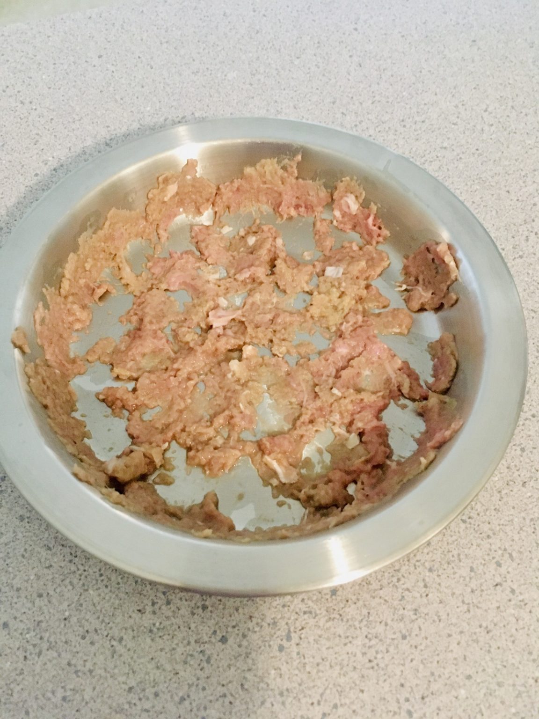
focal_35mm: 29
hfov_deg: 48.2
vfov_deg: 61.7
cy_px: 360
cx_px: 270
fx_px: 602
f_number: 2.2
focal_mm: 4.15
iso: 400
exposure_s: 1/15
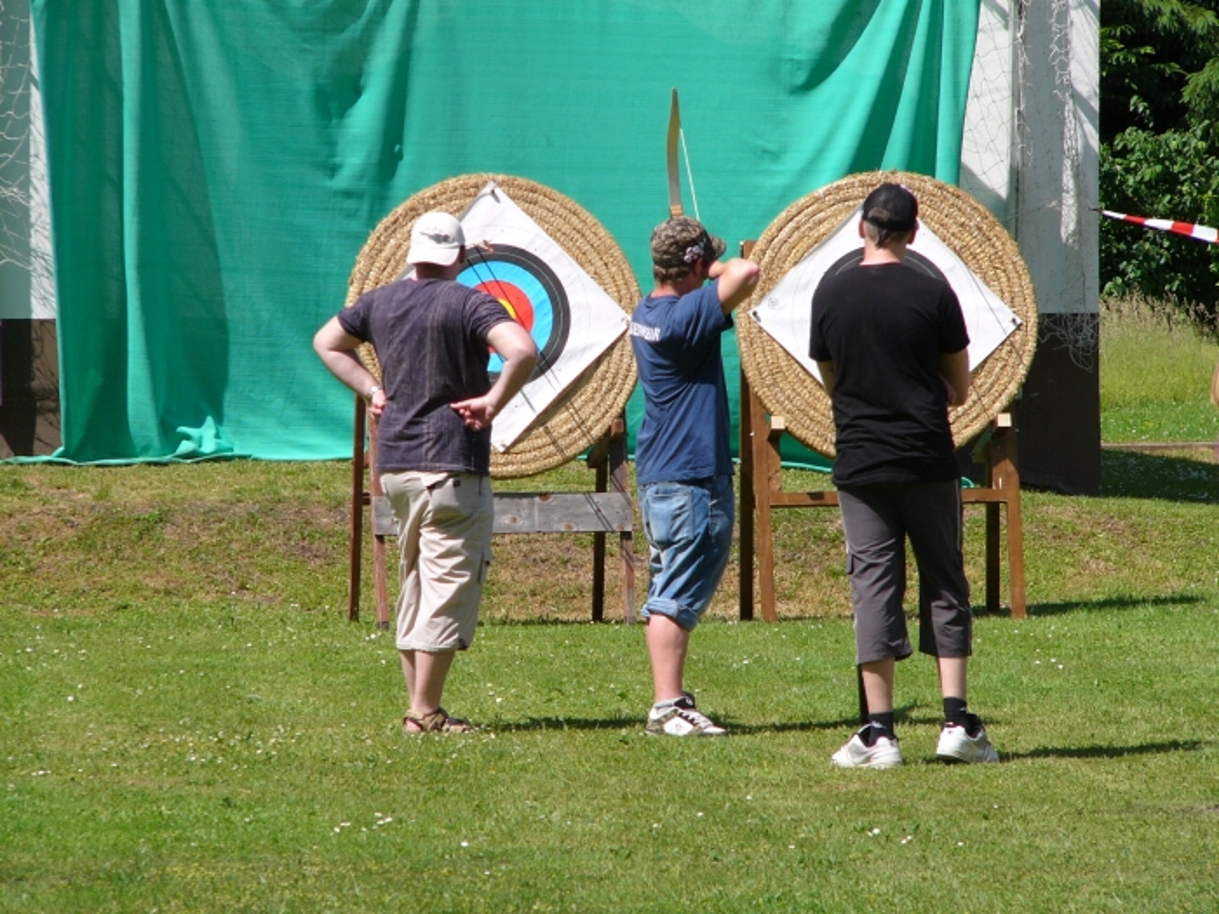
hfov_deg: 8.3
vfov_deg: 6.2
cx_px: 610
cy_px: 457
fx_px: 8381
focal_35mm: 238
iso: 50
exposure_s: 1/640
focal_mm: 39.6
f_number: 3.7
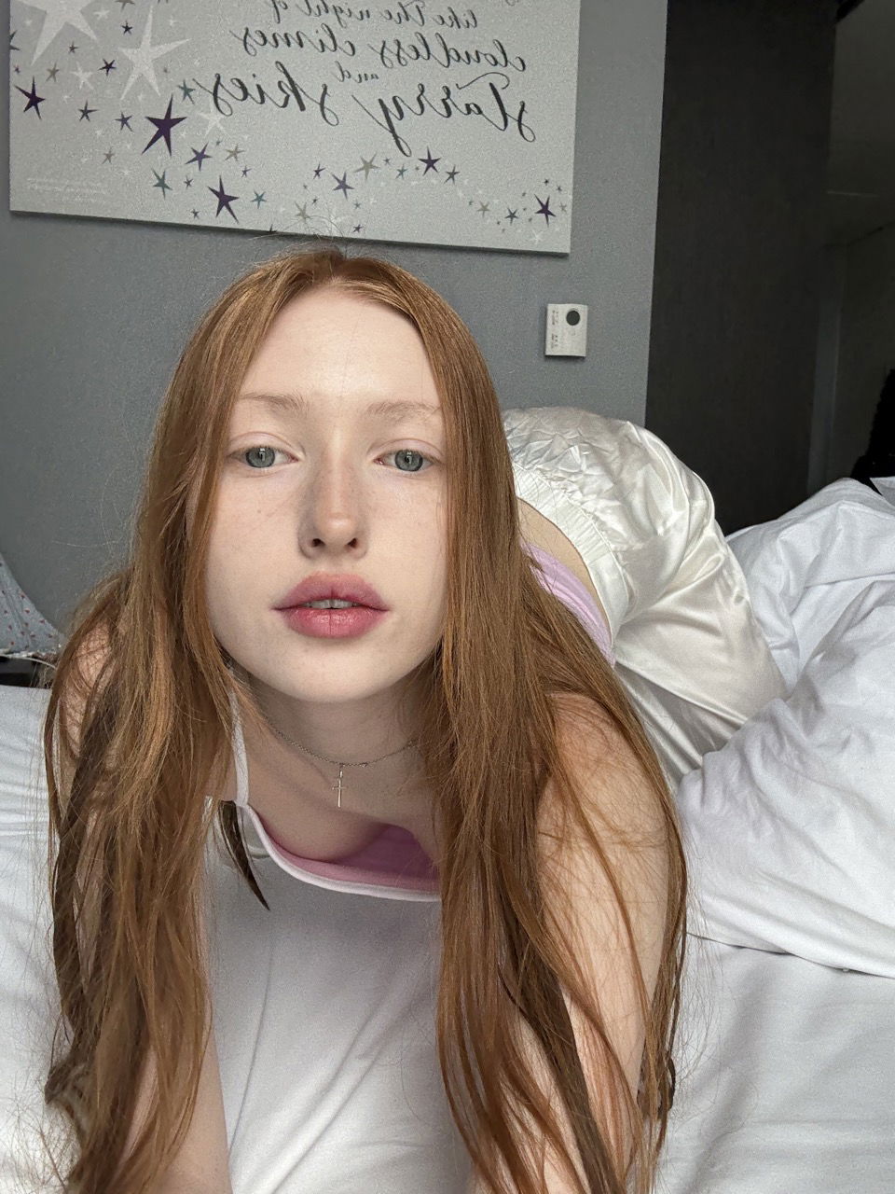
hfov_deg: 46.8
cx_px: 448
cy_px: 597
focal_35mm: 30
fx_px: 1034
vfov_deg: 60.0
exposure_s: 1/121
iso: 50
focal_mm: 2.69
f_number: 1.9
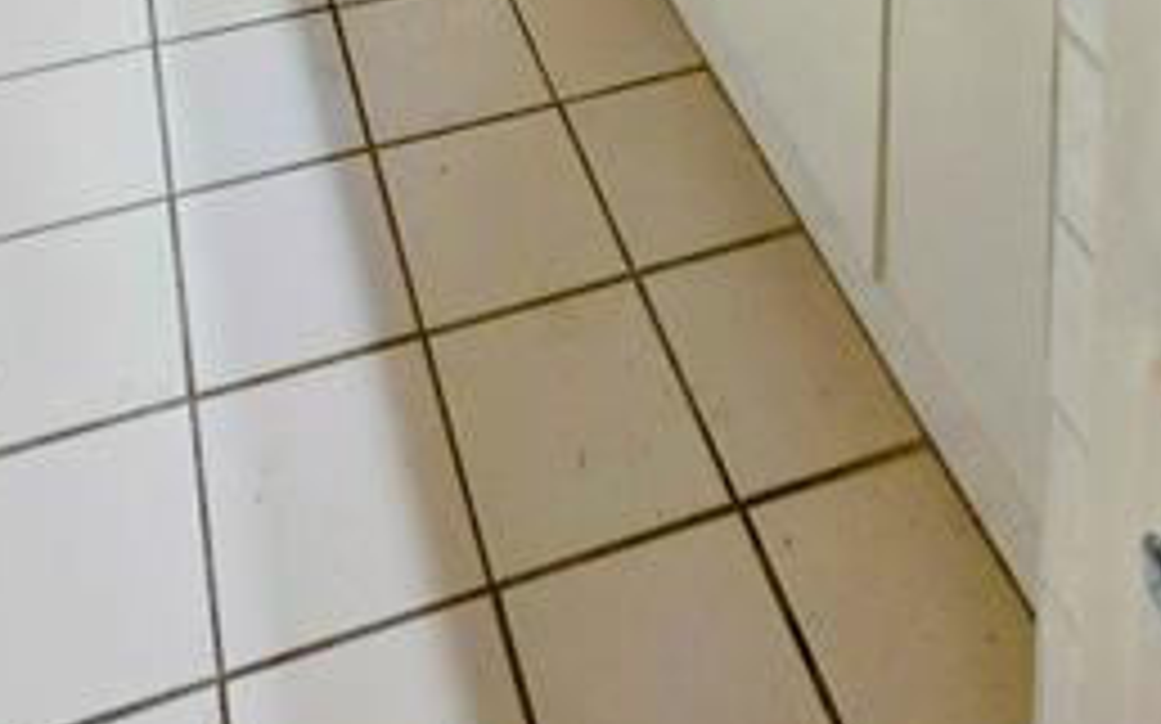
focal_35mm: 41
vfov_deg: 16.2
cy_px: -935
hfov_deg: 48.0
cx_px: 475
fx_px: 1297
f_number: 1.9
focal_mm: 2.2
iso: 64
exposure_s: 1/120
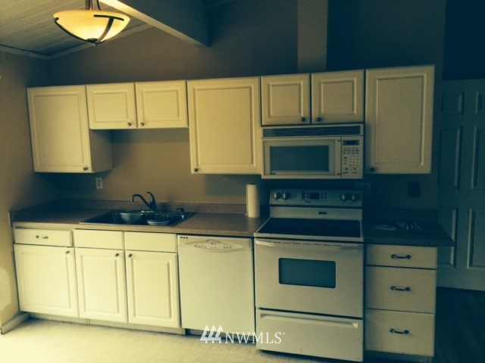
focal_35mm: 30
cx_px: 242
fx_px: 420
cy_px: 182
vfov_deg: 46.8
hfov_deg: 60.0
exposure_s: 1/30
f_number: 2.2
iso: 64
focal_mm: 4.12
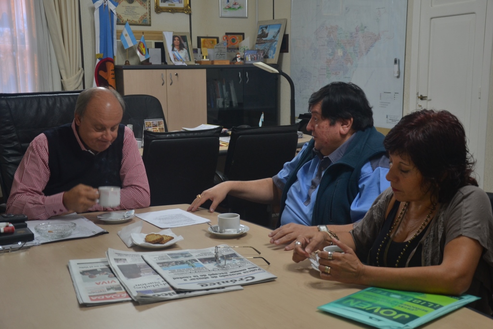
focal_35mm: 48
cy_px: 164
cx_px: 246
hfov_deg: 41.1
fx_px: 657
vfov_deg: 28.1
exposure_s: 1/25
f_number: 4.2
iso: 400
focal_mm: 32
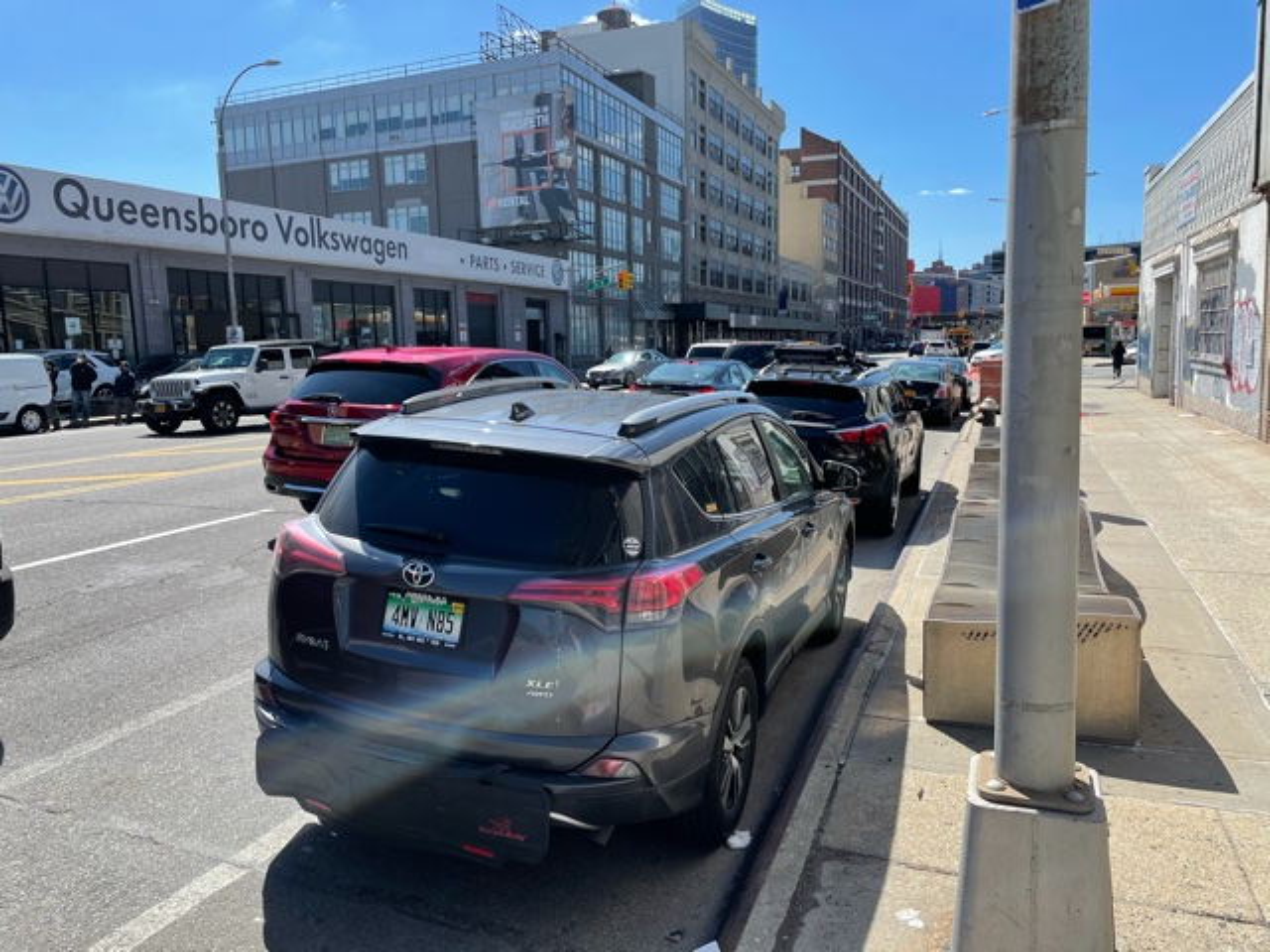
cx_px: 635
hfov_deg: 67.3
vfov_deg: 53.1
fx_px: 954
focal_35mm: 26
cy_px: 476
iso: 32
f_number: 1.6
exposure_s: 1/2174
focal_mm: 4.2
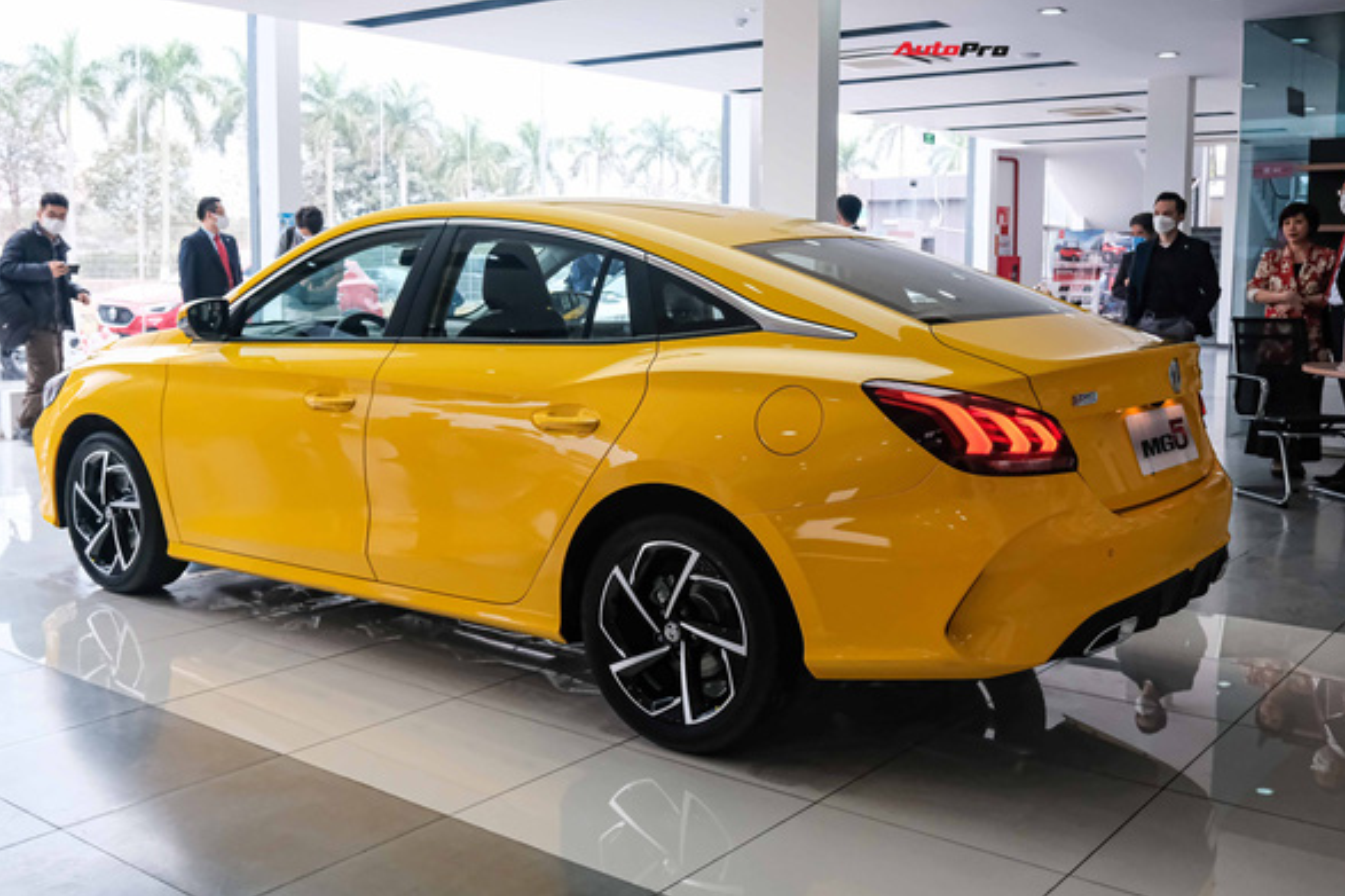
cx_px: 628
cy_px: 394
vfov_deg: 36.8
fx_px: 1345
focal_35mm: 36
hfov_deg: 53.1
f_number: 4
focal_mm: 21.2
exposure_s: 1/125
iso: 1600
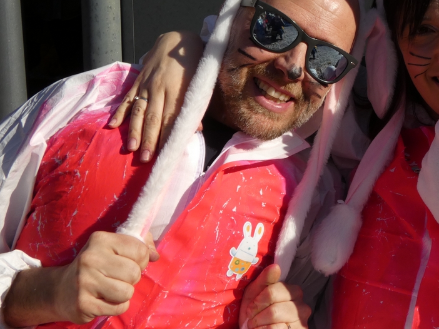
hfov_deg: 28.9
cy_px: 79
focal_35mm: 65
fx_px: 824
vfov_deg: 22.4
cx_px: 374
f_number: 4.5
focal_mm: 6.8
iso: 80
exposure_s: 1/800
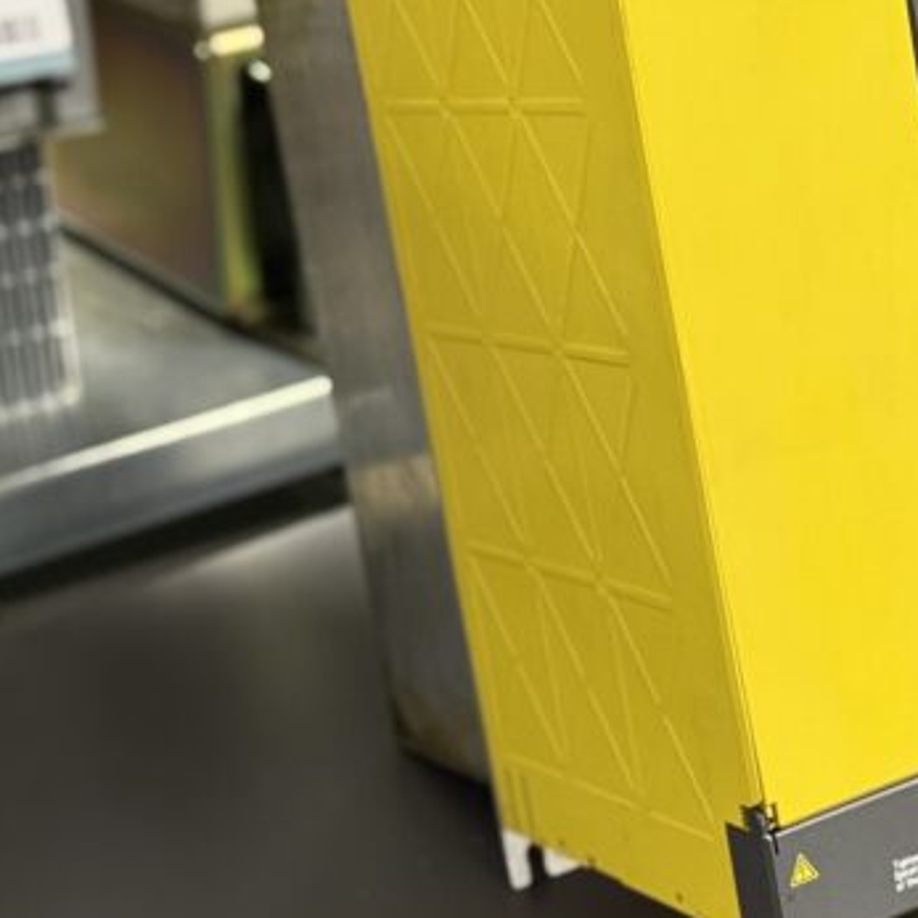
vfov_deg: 18.4
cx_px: 672
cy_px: 312
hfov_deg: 18.4
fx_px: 2820
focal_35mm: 94
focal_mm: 6.76
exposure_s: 1/50
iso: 250
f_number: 1.78
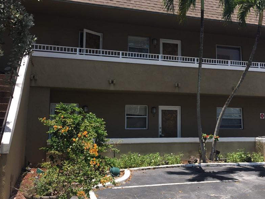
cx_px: 151
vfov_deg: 37.7
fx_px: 291
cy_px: 87
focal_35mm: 38
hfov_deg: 48.8
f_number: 2.2
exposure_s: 1/950
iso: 25
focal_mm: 4.15
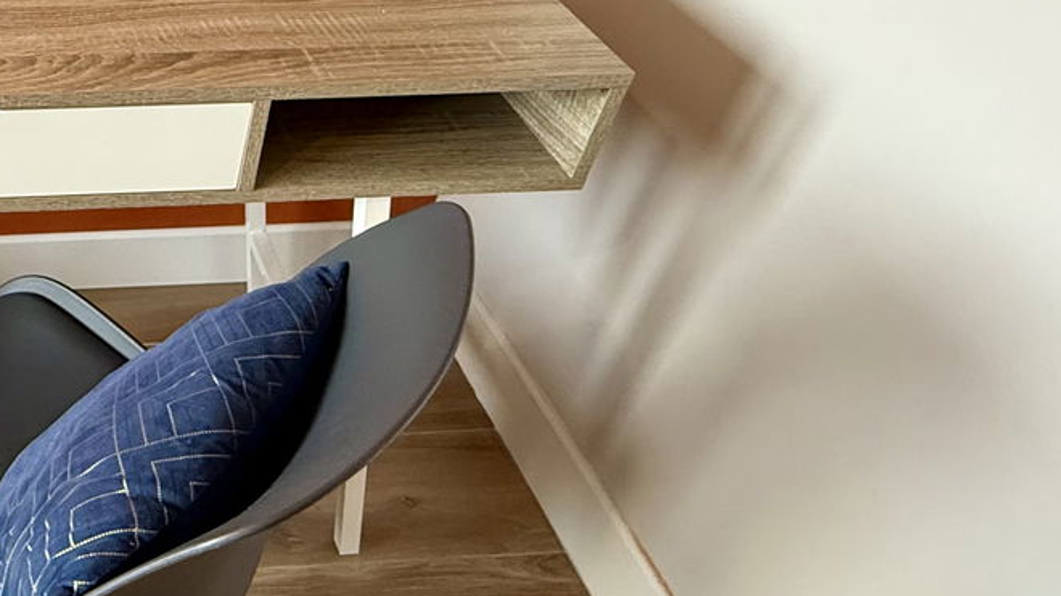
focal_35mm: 37
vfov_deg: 31.5
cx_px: -14
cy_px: 165
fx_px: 1041
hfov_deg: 45.1
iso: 320
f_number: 2.2
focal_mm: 2.22
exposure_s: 1/61
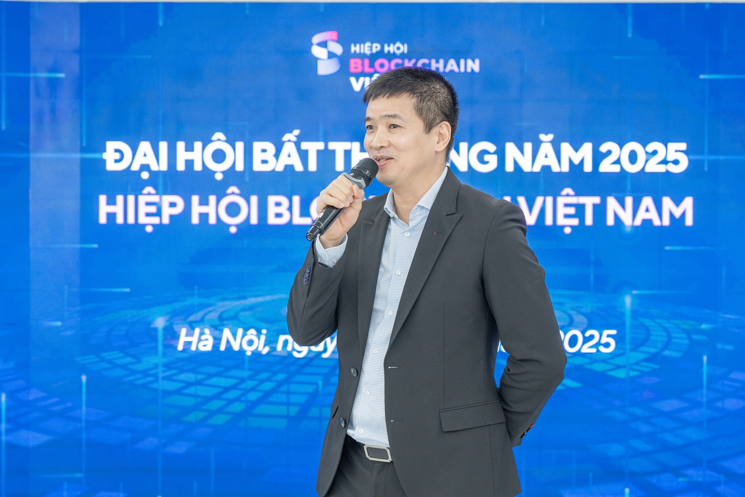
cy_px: 248
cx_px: 372
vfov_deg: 16.3
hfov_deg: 24.2
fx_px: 1738
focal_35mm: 84
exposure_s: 1/160
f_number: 4
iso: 640
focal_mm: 56.3
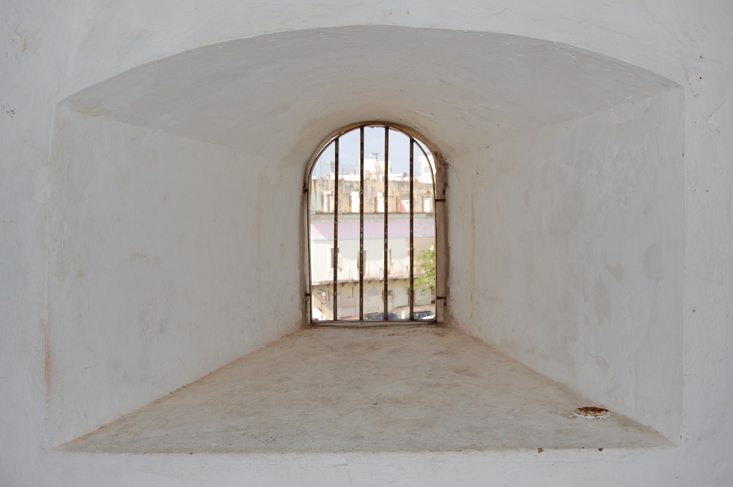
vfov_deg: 31.8
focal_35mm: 42
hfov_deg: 46.4
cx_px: 366
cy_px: 244
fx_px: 854
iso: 200
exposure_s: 1/500
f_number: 6.3
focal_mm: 28
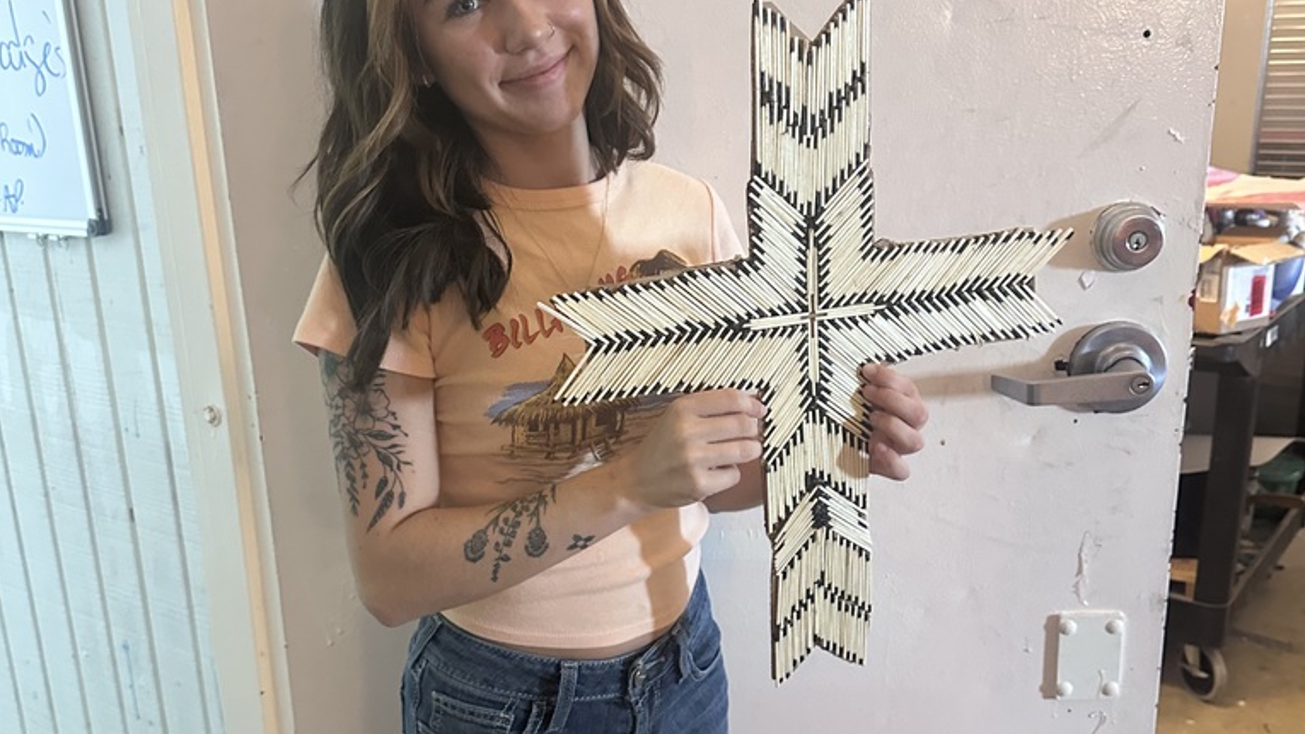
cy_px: 418
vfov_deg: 33.6
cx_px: 652
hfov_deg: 56.6
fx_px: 1211
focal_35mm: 35
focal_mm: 6.86
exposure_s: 1/40
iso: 640
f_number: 1.78
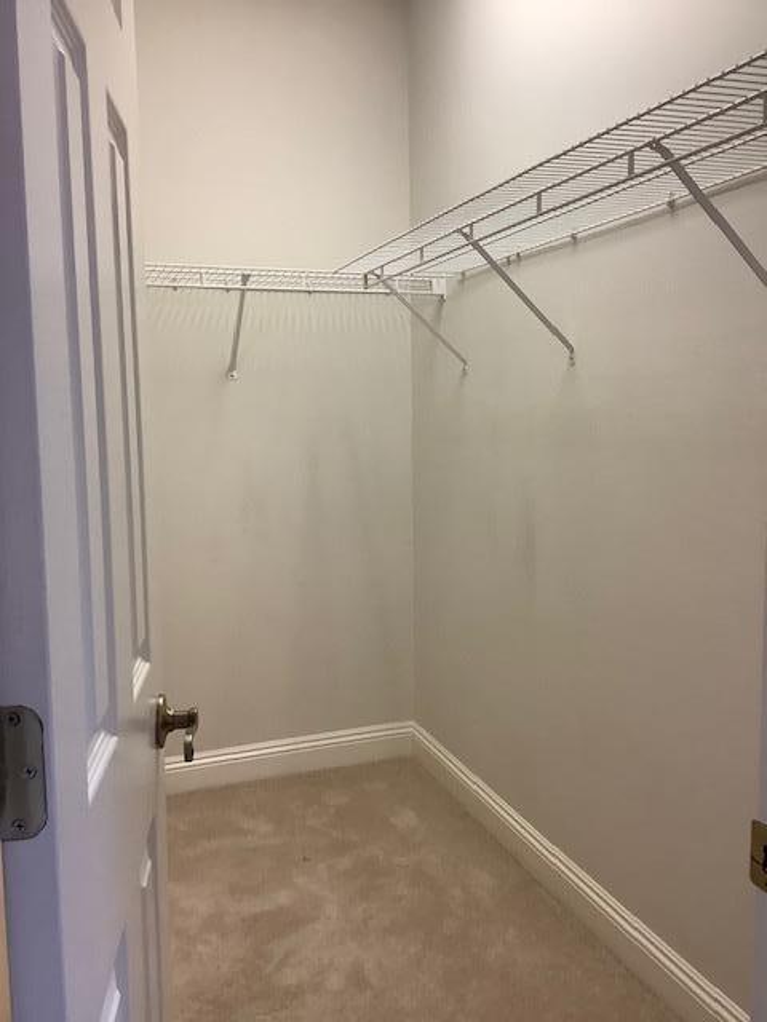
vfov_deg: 58.4
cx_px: 384
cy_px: 511
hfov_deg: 45.4
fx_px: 916
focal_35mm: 31
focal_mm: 3.3
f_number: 2.4
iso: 100
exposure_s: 1/60
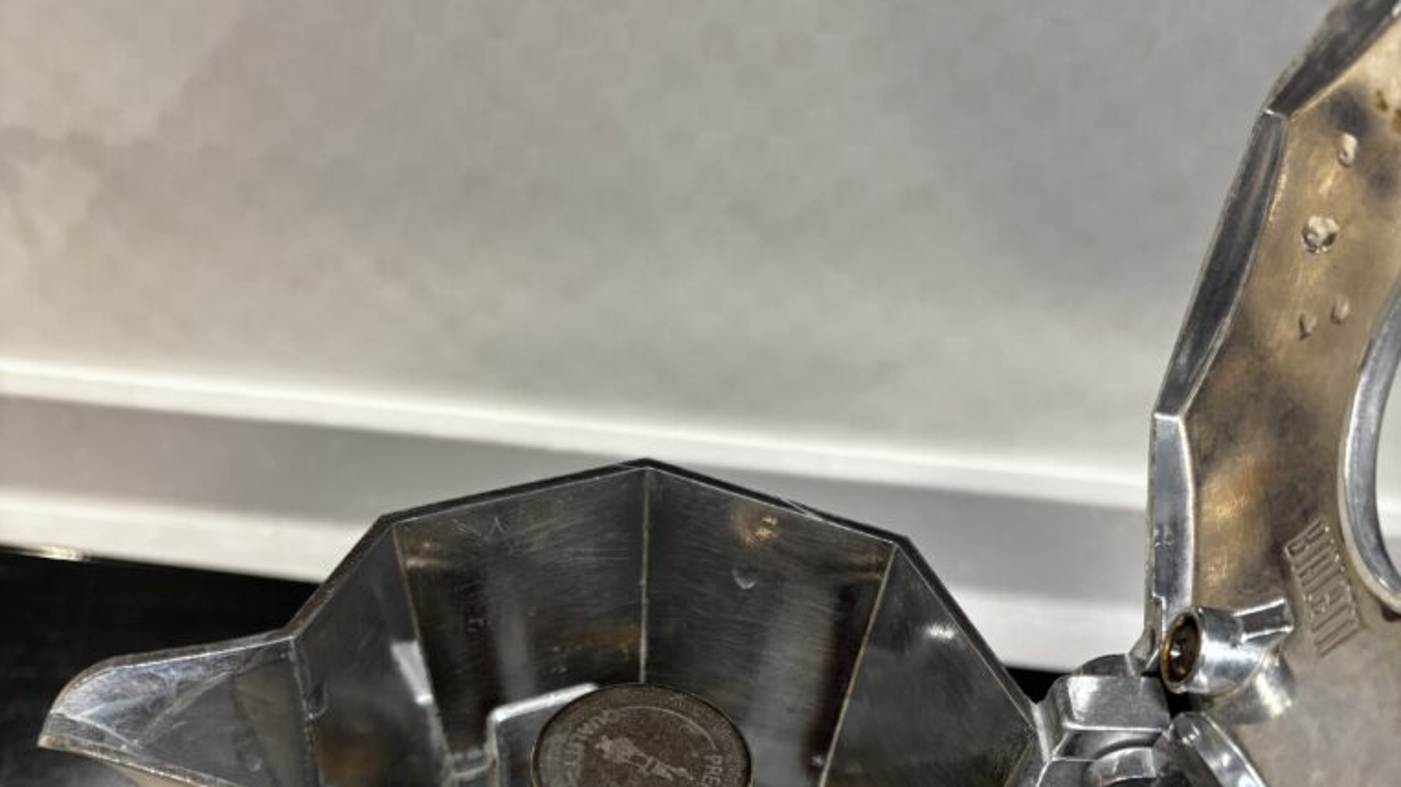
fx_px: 1412
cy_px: 767
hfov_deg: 52.8
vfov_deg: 29.4
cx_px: 701
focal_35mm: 38
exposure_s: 1/60
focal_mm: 5.96
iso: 160
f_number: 1.6
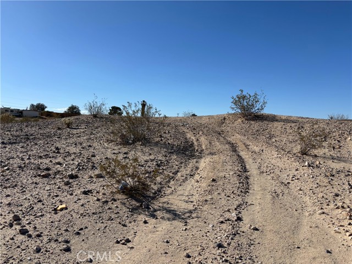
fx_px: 264
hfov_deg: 67.3
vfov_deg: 53.1
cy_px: 132
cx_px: 176
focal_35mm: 26
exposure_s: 1/5618
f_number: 1.6
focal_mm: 5.96
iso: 50
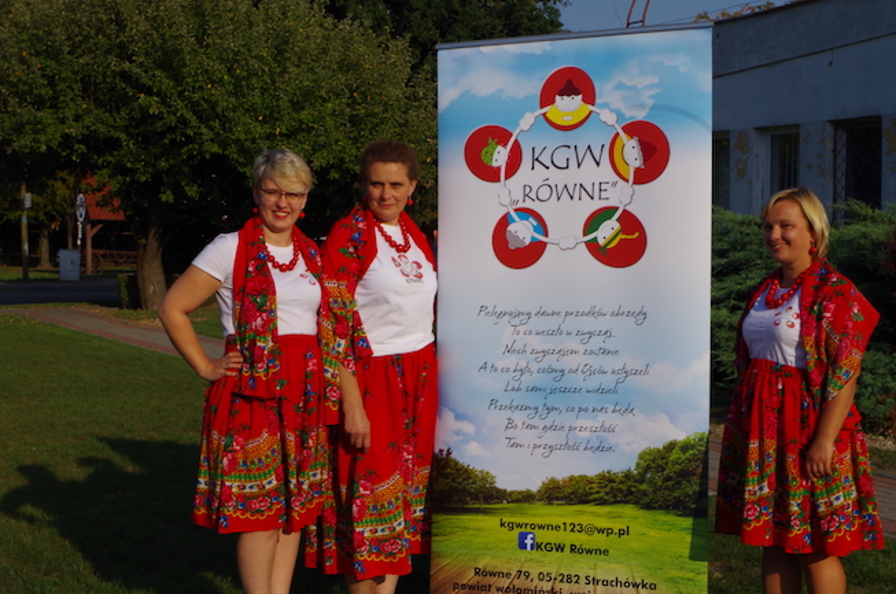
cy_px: 335
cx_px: 486
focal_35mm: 60
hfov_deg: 33.4
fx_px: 1491
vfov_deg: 22.5
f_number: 11
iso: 100
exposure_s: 1/200
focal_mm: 32.5
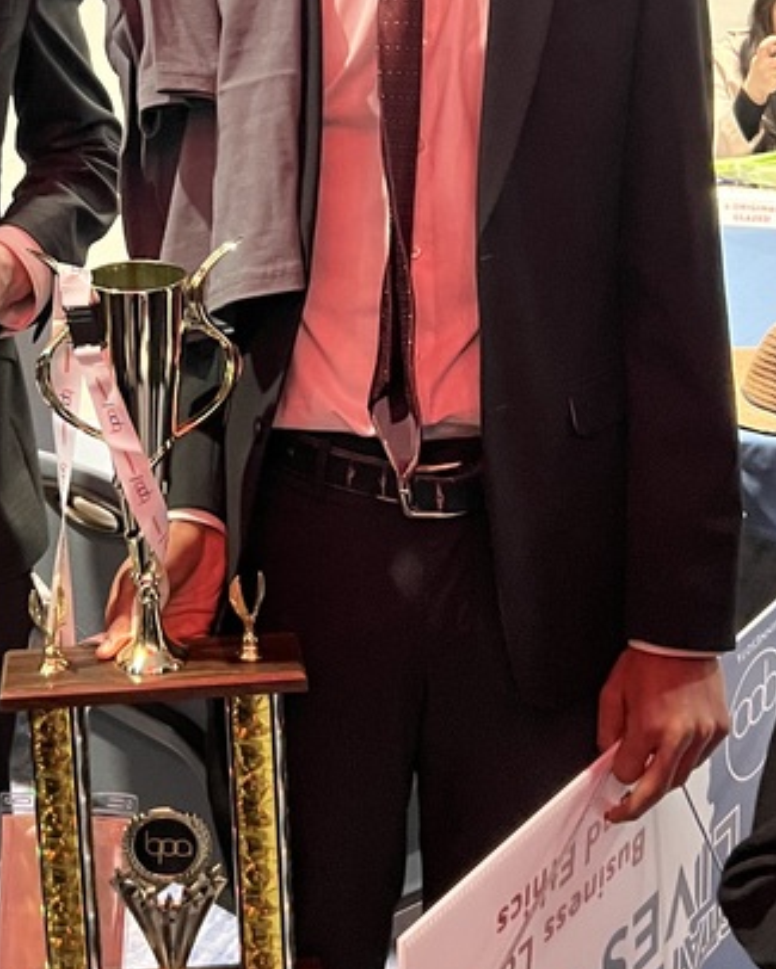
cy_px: 126
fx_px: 1837
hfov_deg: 23.6
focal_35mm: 64
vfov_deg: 28.6
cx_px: 191
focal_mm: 5.7
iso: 400
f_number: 1.5
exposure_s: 1/40
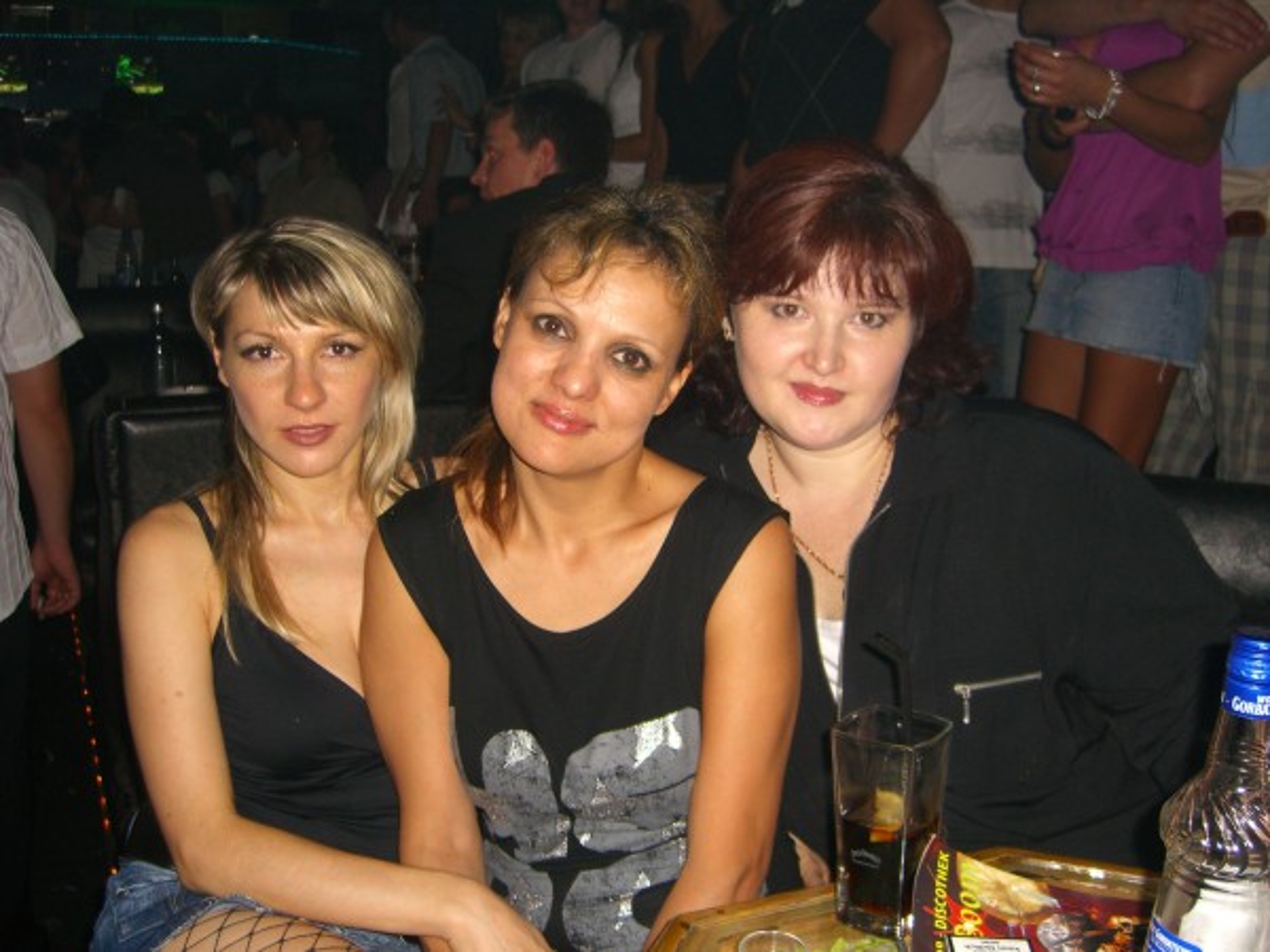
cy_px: 476
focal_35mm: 38
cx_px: 635
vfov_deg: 37.7
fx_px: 1394
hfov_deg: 49.0
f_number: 2.8
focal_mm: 7.9
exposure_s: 1/60
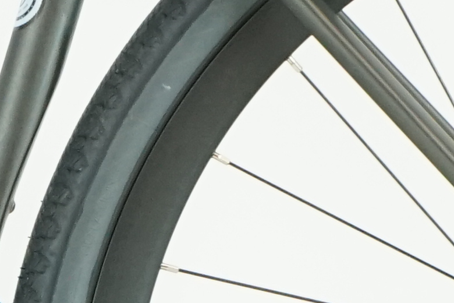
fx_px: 6406
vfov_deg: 2.7
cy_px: 105
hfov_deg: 4.0
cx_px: -305
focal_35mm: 508
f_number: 6.3
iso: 2000
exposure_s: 1/200
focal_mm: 66
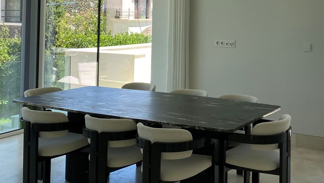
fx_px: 464
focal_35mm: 54
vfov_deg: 21.6
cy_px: 9
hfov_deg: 37.5
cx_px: 245
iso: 32
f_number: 1.8
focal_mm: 4.25
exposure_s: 1/616
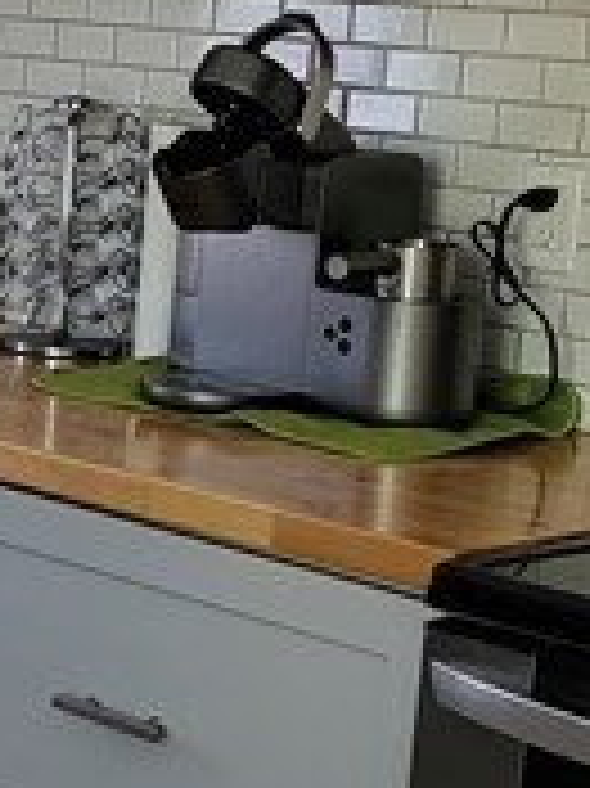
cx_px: -518
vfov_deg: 17.3
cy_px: 374
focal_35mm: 114
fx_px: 2594
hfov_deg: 11.8
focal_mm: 4.25
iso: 400
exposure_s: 1/40
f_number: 1.8
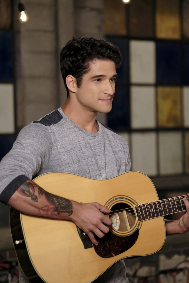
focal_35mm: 131
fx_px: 1032
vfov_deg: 15.6
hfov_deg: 10.5
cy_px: 142
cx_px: 94
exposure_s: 1/125
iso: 8000
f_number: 2.8
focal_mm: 87.1
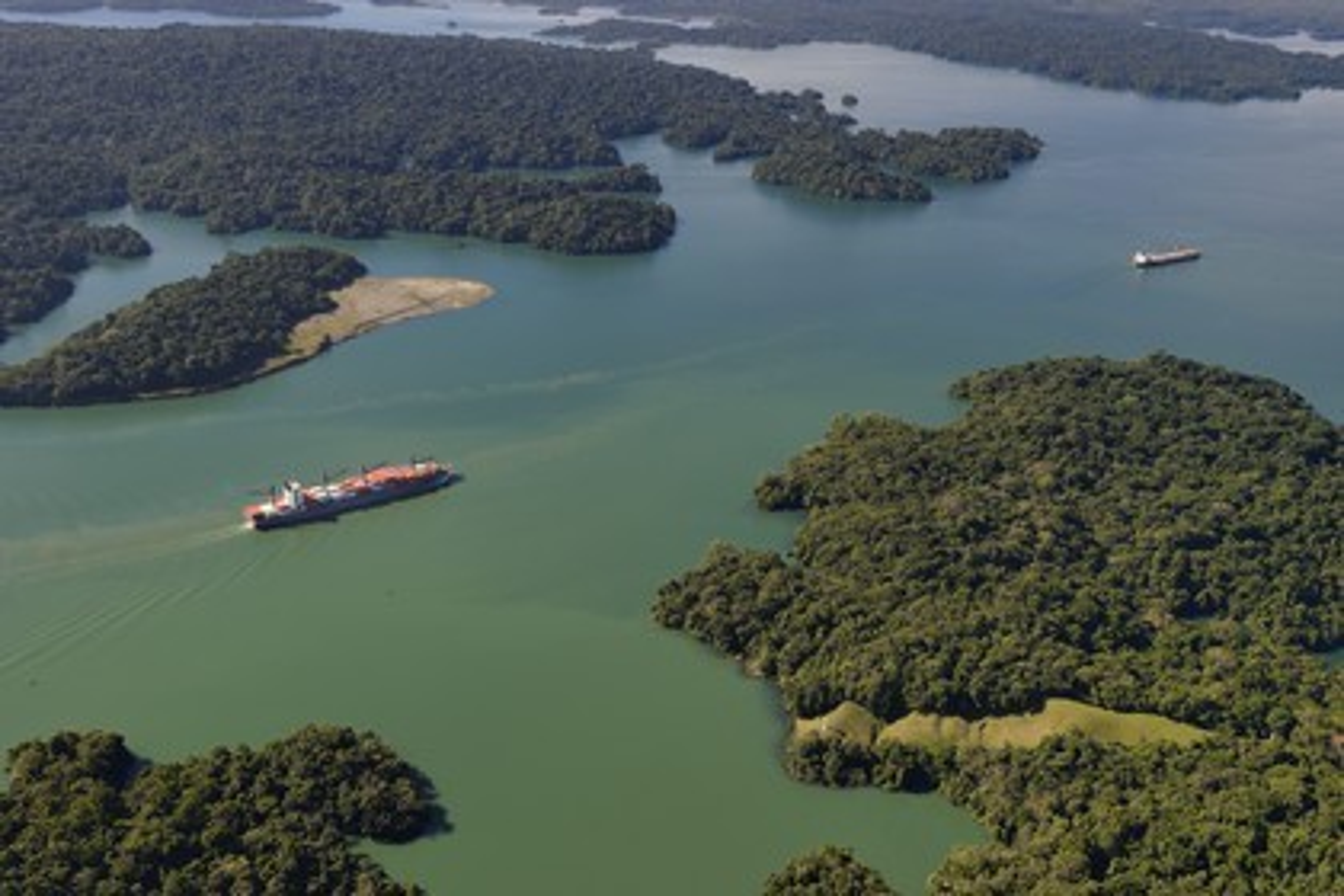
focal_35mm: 32
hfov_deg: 58.7
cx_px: 672
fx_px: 1195
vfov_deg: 41.1
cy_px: 448
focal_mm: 32
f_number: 9
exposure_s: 1/800
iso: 320
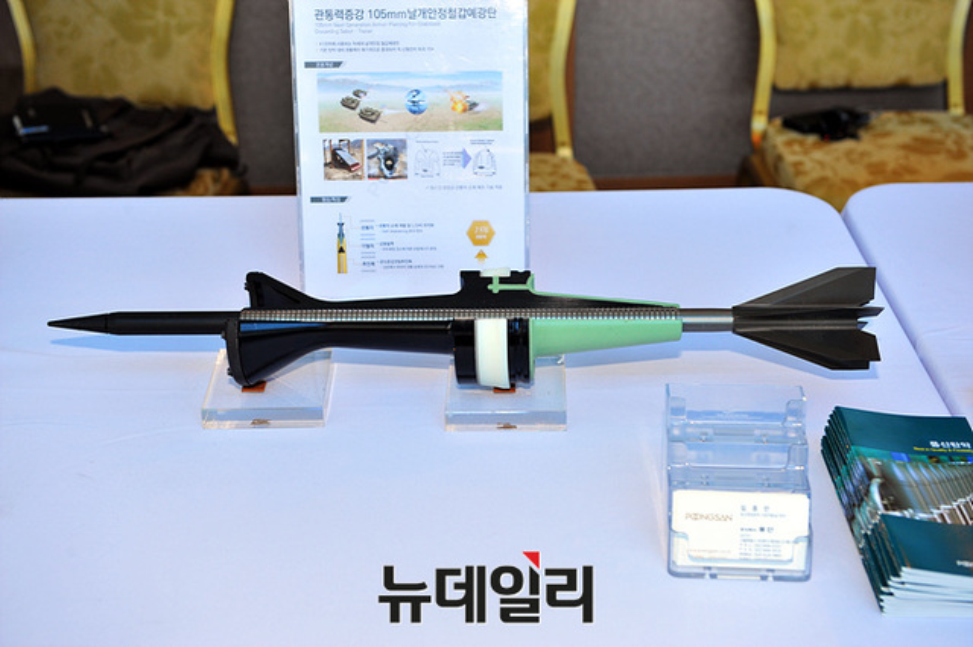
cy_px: 324
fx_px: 1405
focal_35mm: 52
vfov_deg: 26.0
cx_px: 486
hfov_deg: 38.2
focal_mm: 52
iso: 640
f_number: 5
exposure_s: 1/100
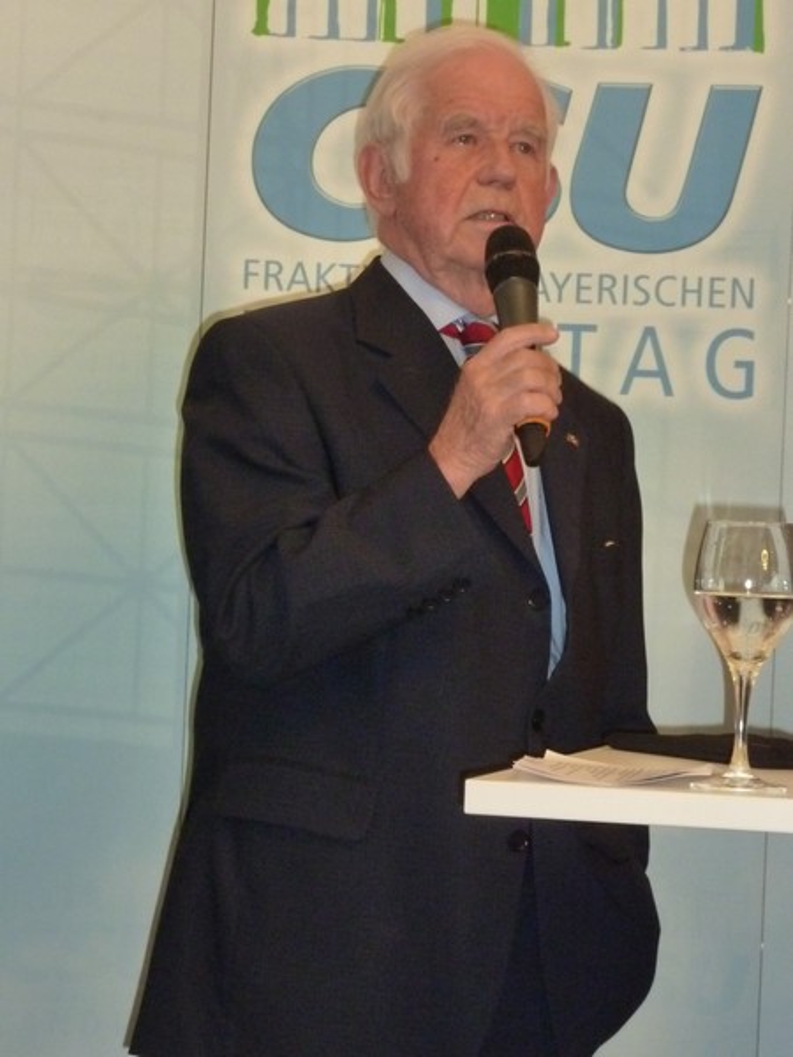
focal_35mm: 120
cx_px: 396
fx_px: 3665
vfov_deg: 16.4
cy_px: 528
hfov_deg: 12.3
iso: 500
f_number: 4.2
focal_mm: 13.7
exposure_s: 1/40
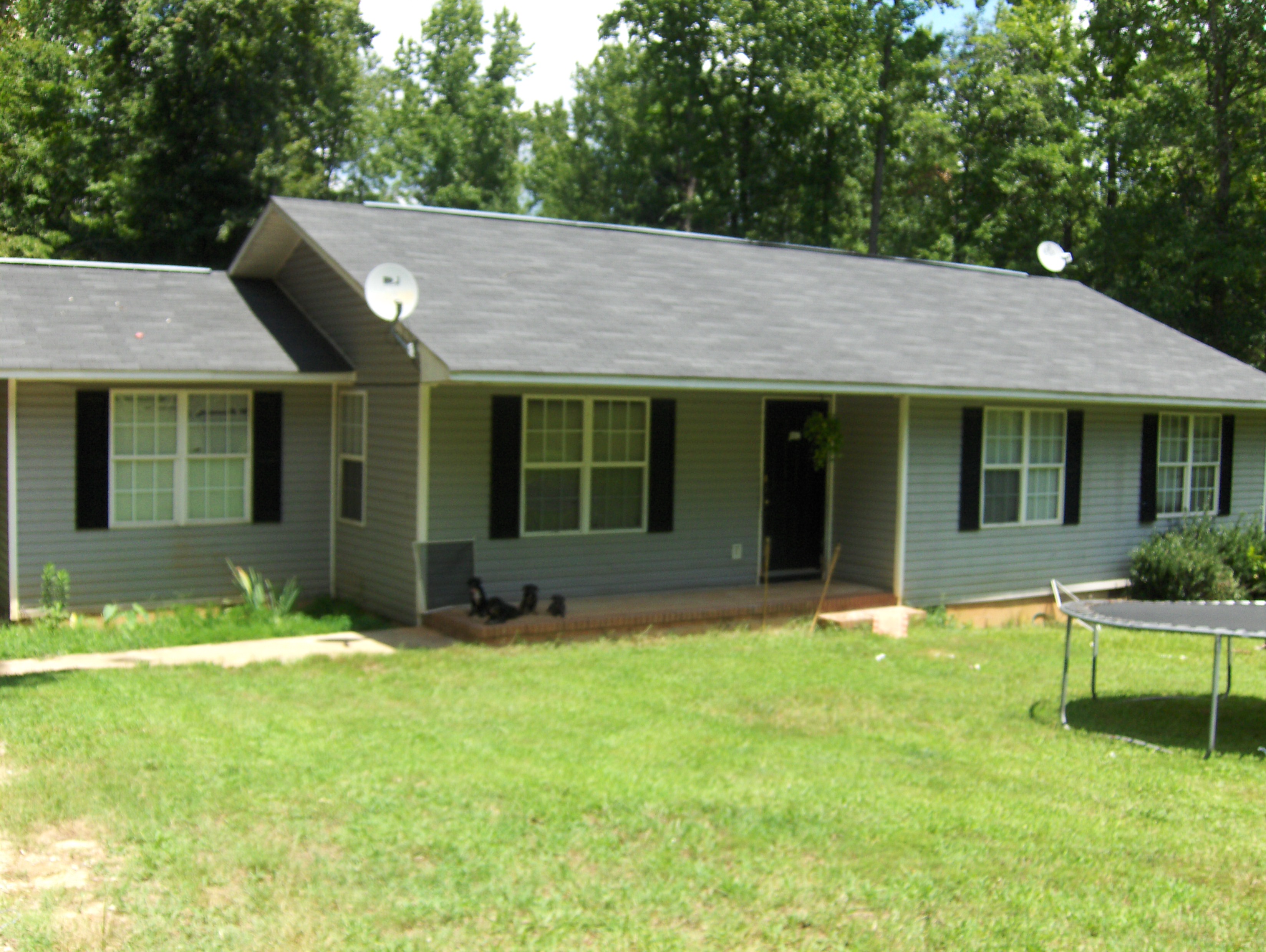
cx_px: 633
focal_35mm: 35
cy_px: 476
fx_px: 1282
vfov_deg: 40.8
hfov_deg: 52.6
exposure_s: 1/476
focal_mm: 7.5
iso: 100
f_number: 4.3
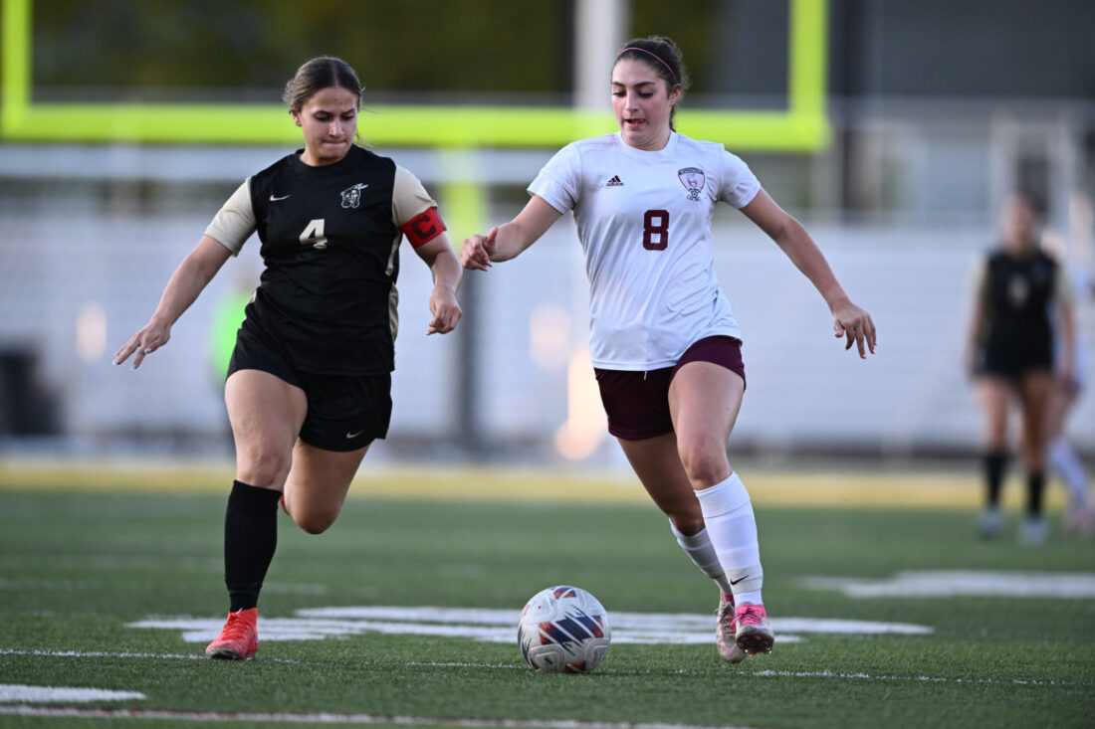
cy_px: 364
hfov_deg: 5.2
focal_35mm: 400
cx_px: 548
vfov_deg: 3.4
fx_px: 12164
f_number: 3.2
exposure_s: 1/1600
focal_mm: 400
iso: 1250
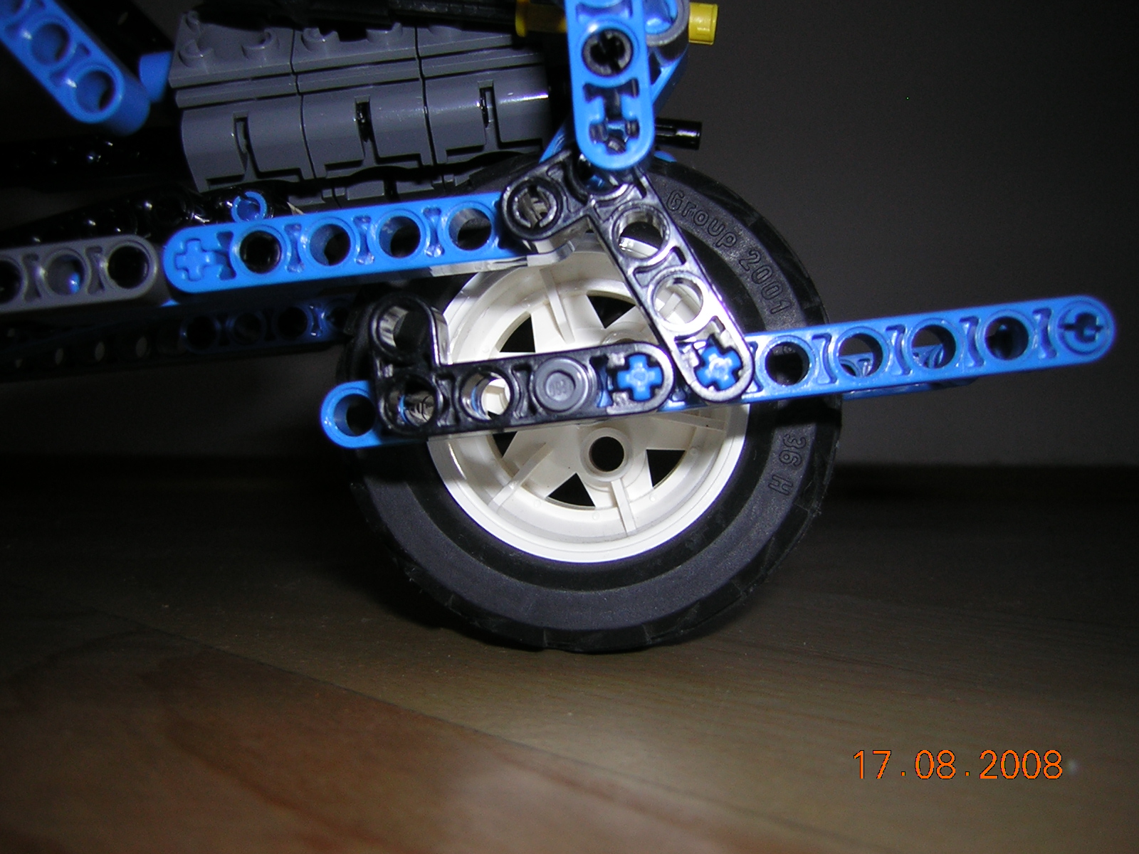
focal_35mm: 36
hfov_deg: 51.4
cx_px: 570
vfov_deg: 39.7
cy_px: 427
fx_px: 1185
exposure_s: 1/60.1
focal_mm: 4.7
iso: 50
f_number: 2.6
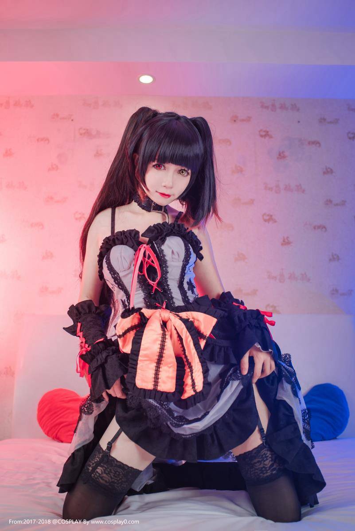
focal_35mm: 35
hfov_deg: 37.9
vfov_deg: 54.4
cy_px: 266
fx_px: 517
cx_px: 178
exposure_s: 1/160
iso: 200
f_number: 2.8
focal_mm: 35
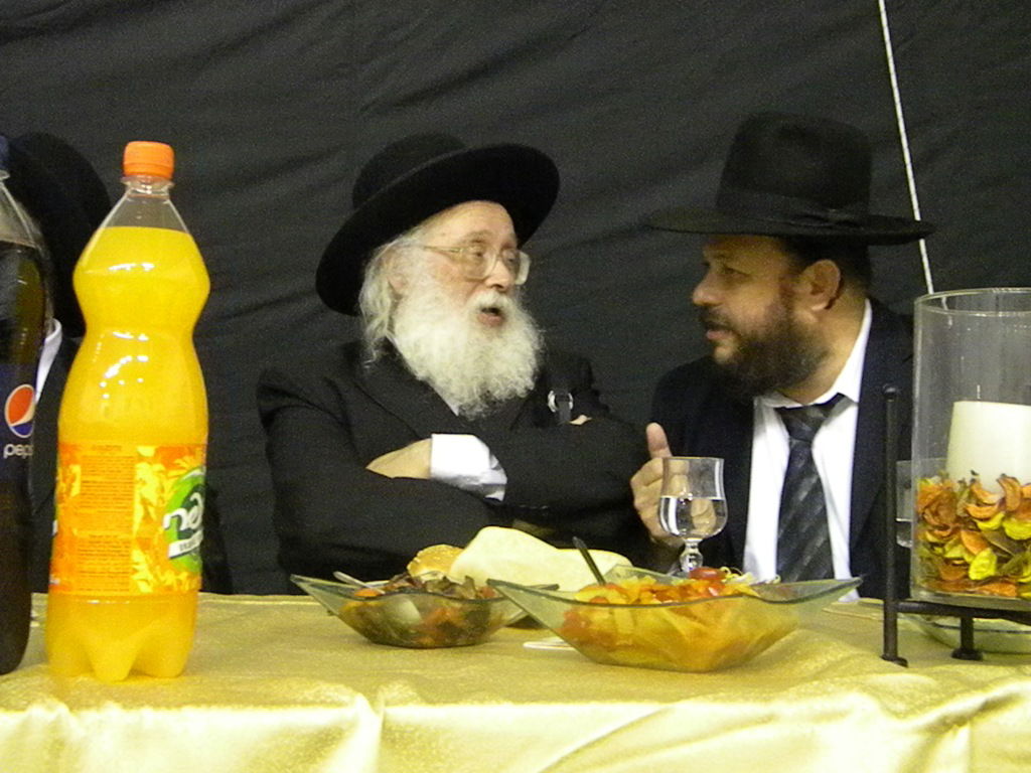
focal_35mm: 47
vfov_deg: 30.9
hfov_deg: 40.4
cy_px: 386
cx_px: 516
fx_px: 1400
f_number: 3.9
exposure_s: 1/65.2
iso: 3200
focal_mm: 8.6
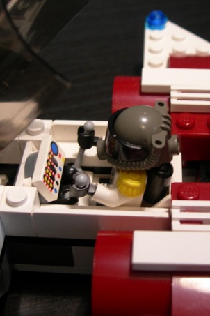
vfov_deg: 33.9
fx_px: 516
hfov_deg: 23.0
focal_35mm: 59
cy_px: 141
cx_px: 127
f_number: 2.8
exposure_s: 1/12.1
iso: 50
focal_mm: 7.8
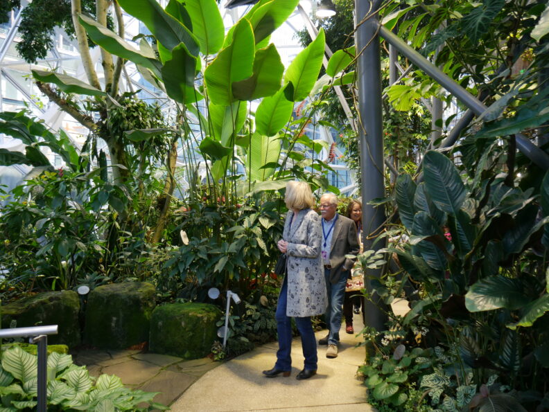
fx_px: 444
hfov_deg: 63.4
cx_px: 274
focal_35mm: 28
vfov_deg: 49.8
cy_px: 206
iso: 400
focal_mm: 14
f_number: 3.5
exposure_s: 1/60
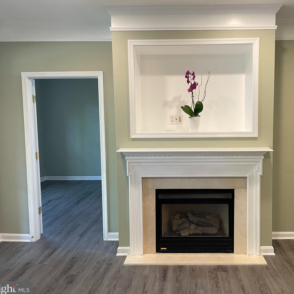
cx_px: 182
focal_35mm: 31
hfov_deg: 52.0
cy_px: 149
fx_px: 298
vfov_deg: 52.5
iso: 125
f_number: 1.6
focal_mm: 4.2
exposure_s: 1/60
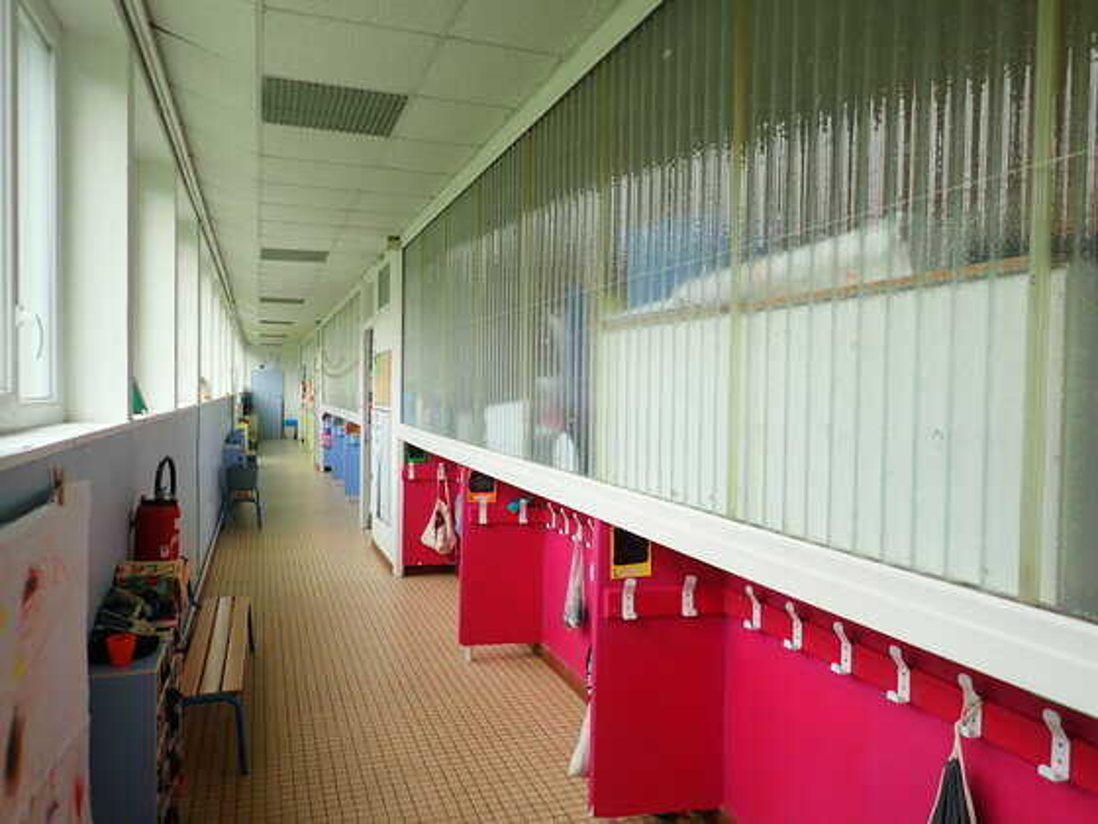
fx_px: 793
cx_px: 549
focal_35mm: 25
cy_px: 412
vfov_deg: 54.9
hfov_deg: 69.4
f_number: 2
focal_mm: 4.5
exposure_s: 1/80
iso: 100
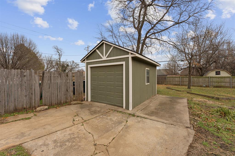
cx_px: 118
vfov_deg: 76.2
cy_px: 78
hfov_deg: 99.3
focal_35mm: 15
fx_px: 100
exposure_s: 1/640
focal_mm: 15.3
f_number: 10
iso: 500
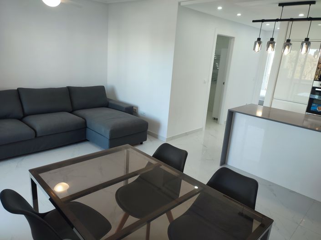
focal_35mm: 25
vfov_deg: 54.8
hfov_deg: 69.4
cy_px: 120
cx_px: 160
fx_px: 232
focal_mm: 6.04
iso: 166
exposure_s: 1/50
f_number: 1.9
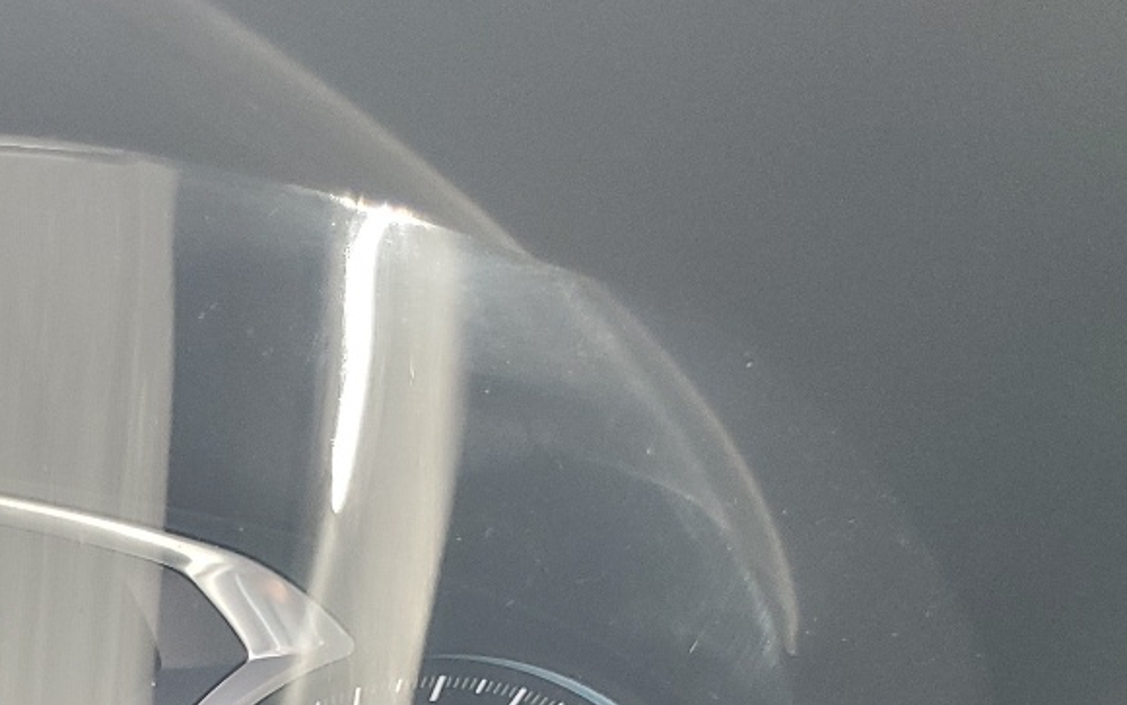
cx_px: -416
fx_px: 2335
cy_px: 899
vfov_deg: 16.3
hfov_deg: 23.4
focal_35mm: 76
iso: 71
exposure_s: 1/120
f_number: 1.5
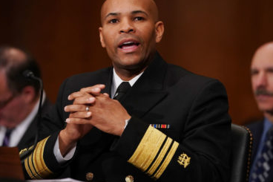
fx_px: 1523
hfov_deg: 10.2
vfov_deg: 6.8
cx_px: 129
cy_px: 87
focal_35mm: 201
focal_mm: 174
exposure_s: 1/400
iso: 2500
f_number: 3.2
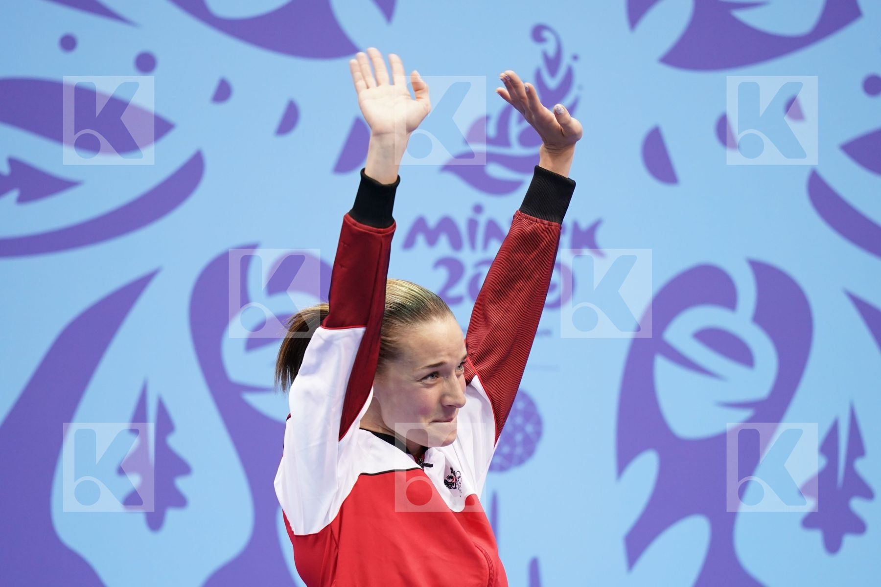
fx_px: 14682
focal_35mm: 600
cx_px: 440
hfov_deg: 3.4
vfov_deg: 2.3
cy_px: 294
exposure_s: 1/500
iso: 1000
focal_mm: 400
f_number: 2.8
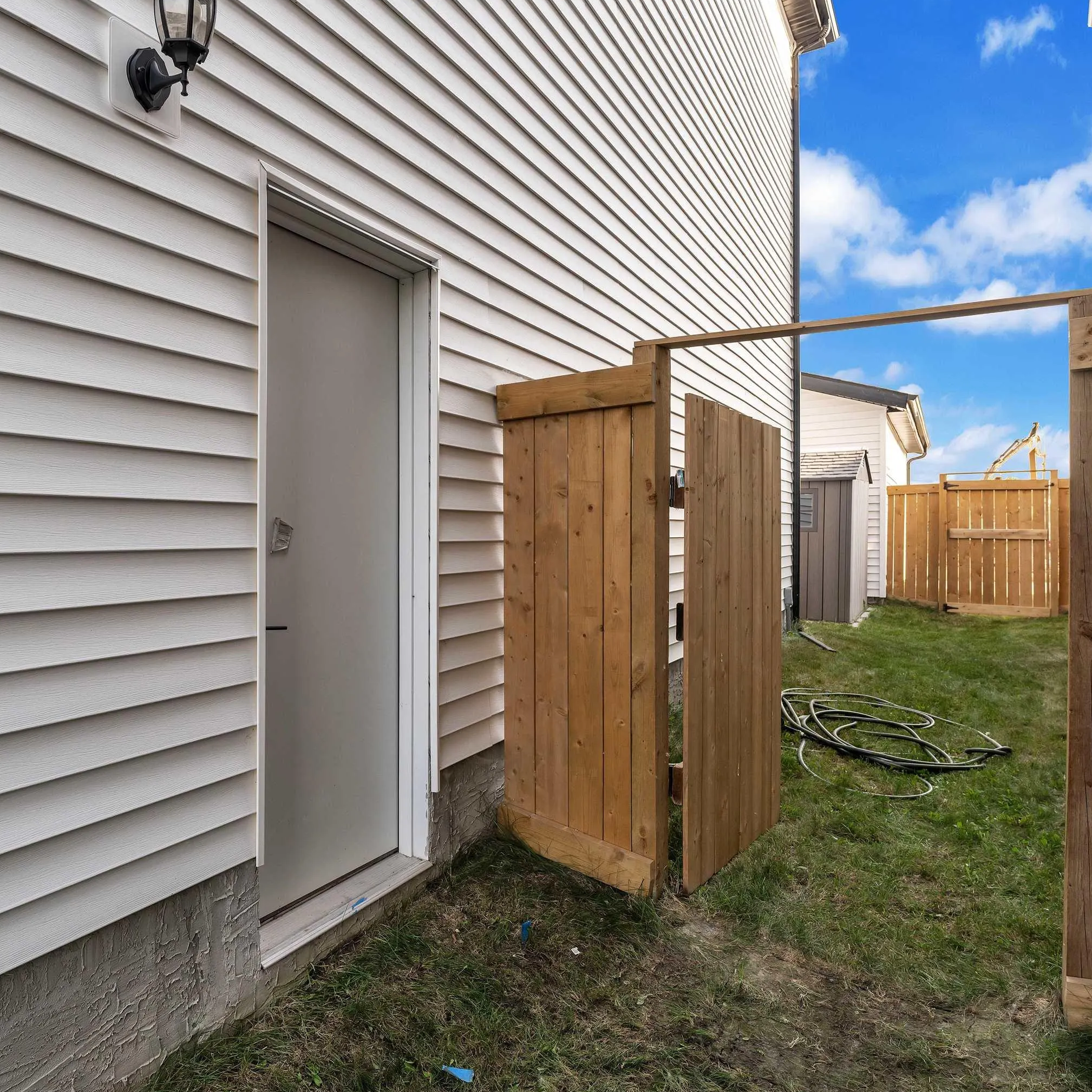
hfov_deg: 67.4
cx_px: 416
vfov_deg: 68.4
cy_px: 542
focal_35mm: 23
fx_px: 804
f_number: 5.6
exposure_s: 1/250
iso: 400
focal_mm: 17.4
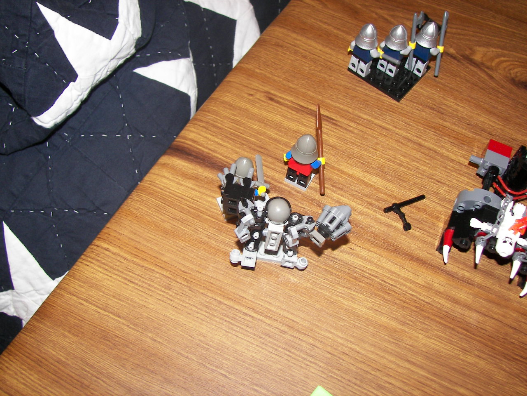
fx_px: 579
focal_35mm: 38
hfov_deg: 49.0
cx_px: 264
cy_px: 198
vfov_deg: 37.7
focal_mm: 6.4
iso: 100
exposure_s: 1/30
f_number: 2.8
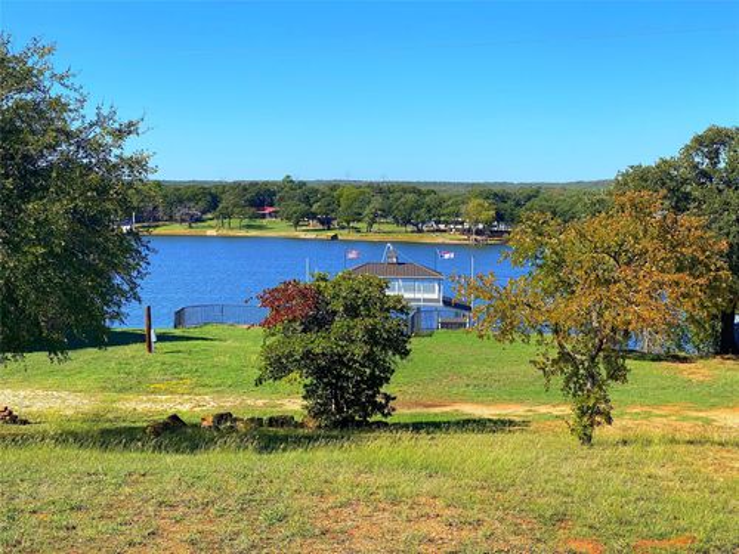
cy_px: 277
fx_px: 1110
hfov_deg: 36.8
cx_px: 370
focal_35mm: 52
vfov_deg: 28.0
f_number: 2
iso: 20
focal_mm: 6
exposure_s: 1/1295
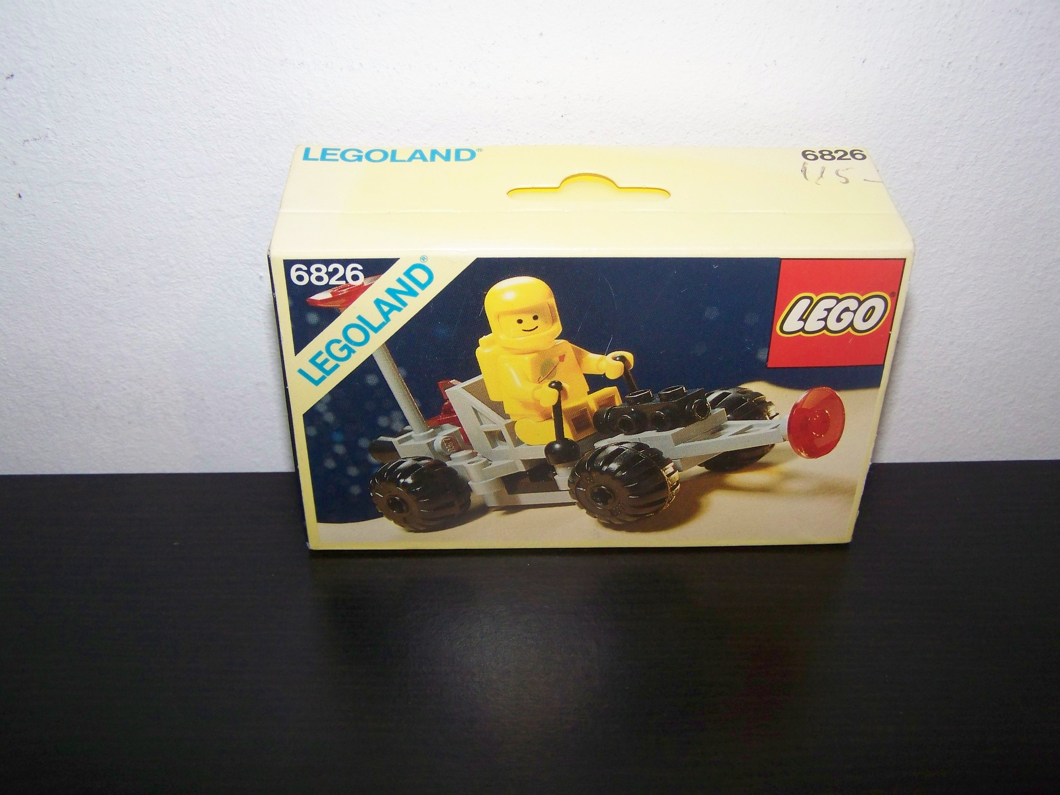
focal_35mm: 38
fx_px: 1164
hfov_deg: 49.0
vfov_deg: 37.7
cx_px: 530
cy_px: 398
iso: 200
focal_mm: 6.3
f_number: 2.8
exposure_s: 1/30
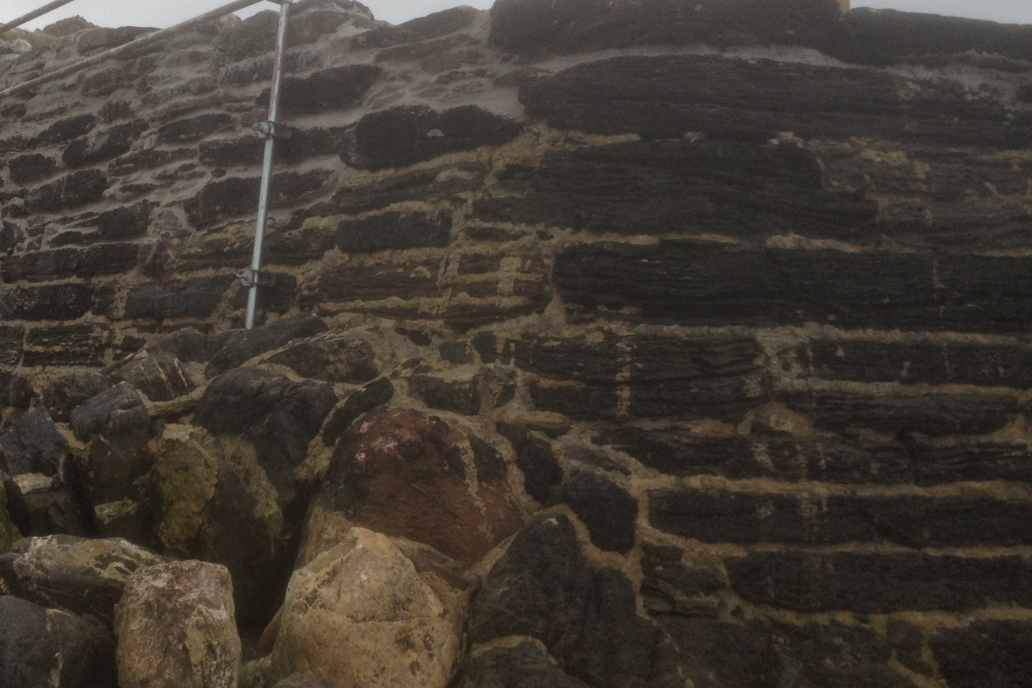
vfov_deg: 23.7
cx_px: 286
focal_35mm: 57
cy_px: 226
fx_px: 1634
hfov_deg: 34.5
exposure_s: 1/155
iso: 50
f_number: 2.4
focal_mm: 4.28
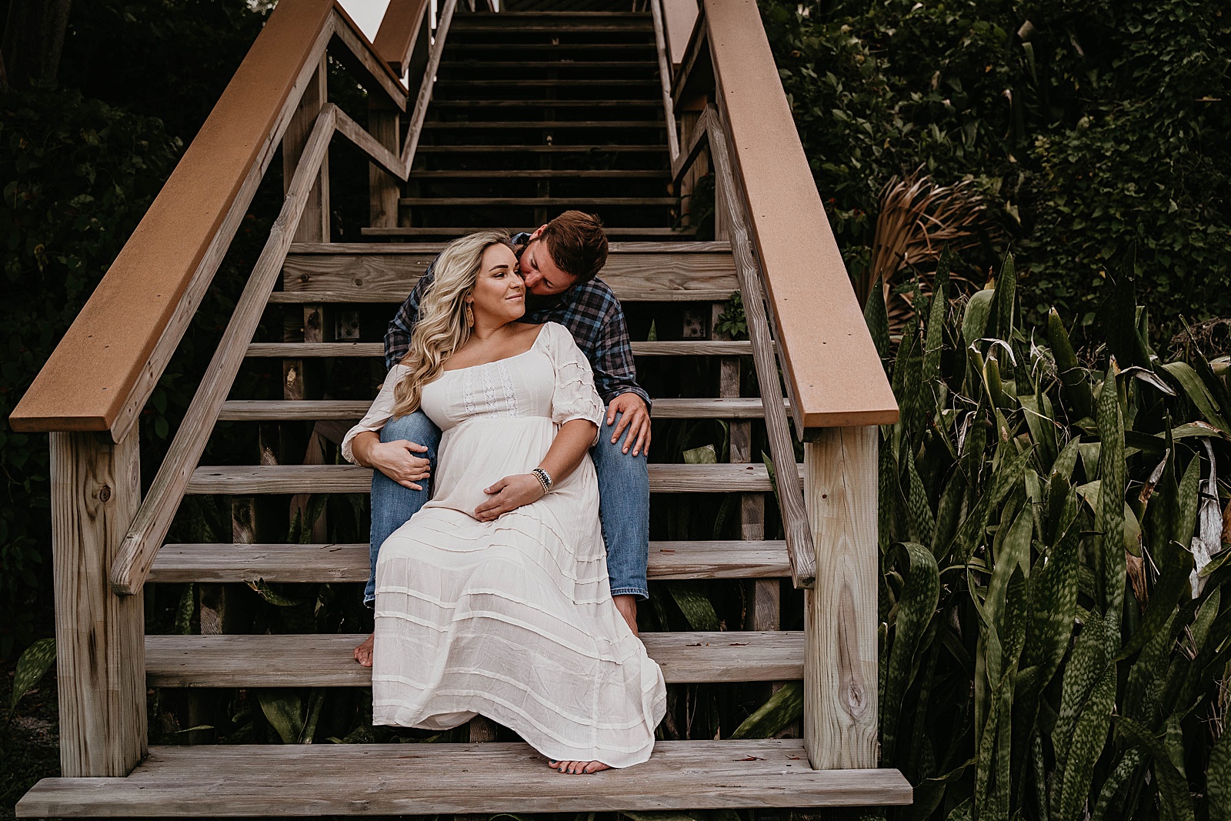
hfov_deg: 53.1
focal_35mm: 36
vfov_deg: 36.9
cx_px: 616
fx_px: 1231
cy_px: 410
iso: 400
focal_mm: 36
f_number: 2.8
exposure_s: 1/250
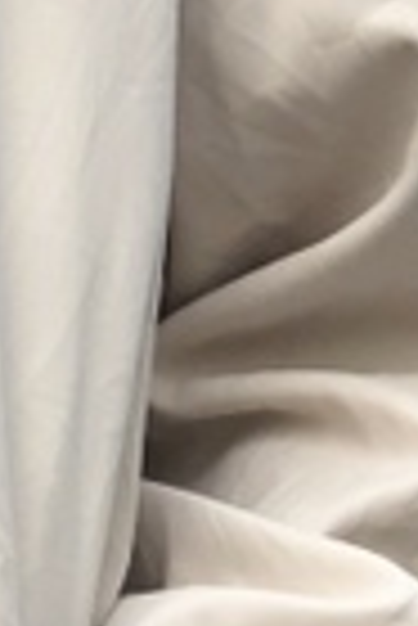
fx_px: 5924
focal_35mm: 341
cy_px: 414
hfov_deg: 4.0
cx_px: -544
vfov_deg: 6.0
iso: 25
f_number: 2.8
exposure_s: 1/176
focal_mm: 6.6
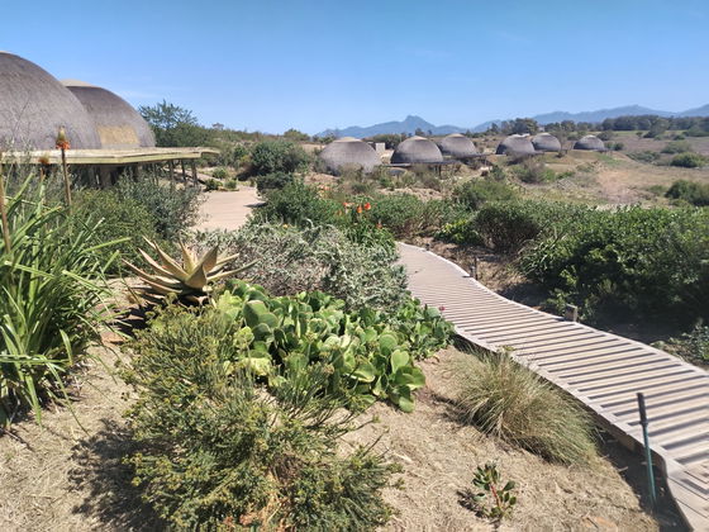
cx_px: 354
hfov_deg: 71.6
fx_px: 492
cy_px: 266
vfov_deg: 56.8
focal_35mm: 24
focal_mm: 5.25
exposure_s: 1/630
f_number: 1.75
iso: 100
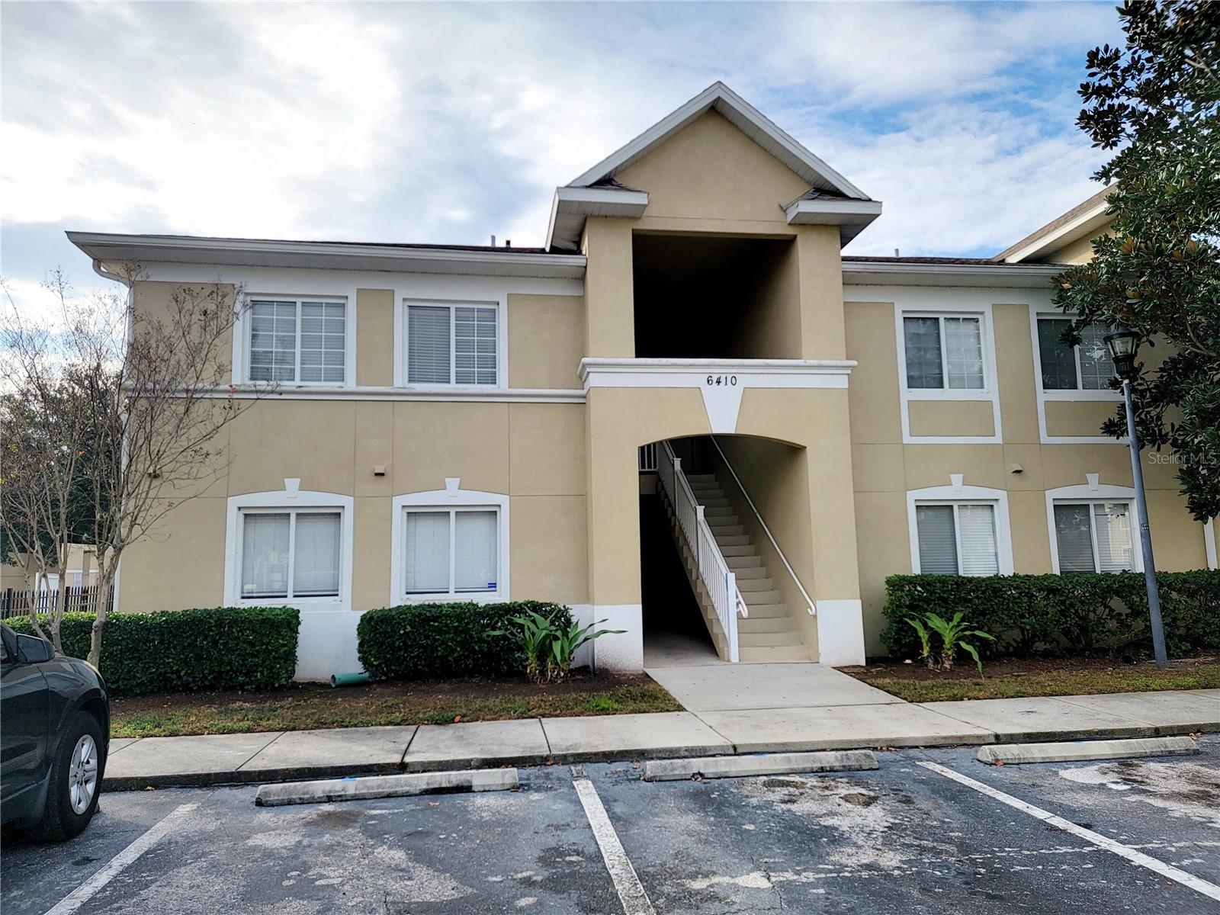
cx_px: 610
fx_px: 846
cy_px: 458
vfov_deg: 56.8
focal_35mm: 24
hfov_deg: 71.6
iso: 16
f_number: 1.8
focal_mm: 6.7
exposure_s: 1/1000
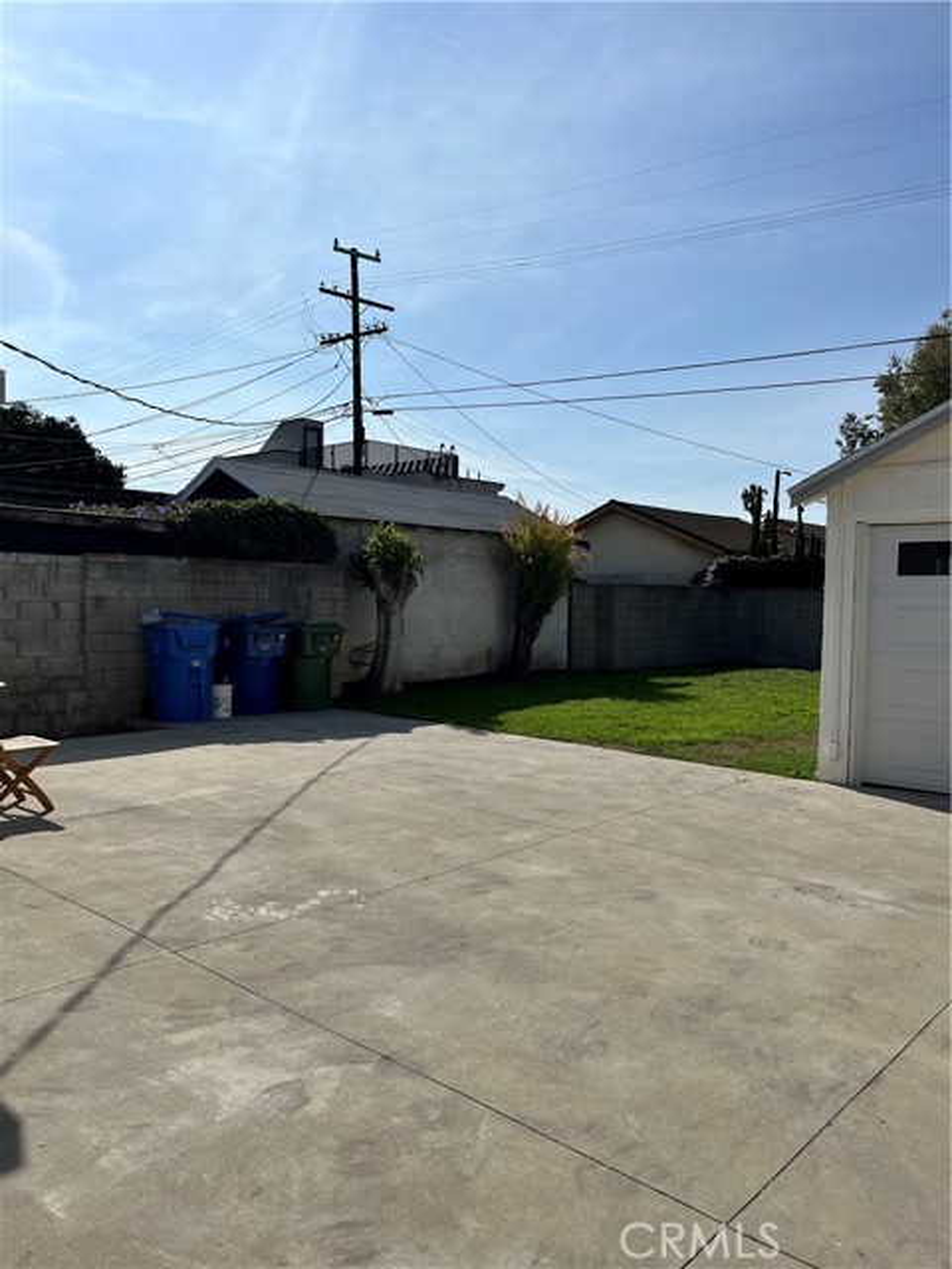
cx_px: 476
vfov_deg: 67.3
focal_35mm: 26
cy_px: 634
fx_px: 953
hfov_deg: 53.1
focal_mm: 5.1
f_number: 1.6
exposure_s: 1/10870
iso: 50
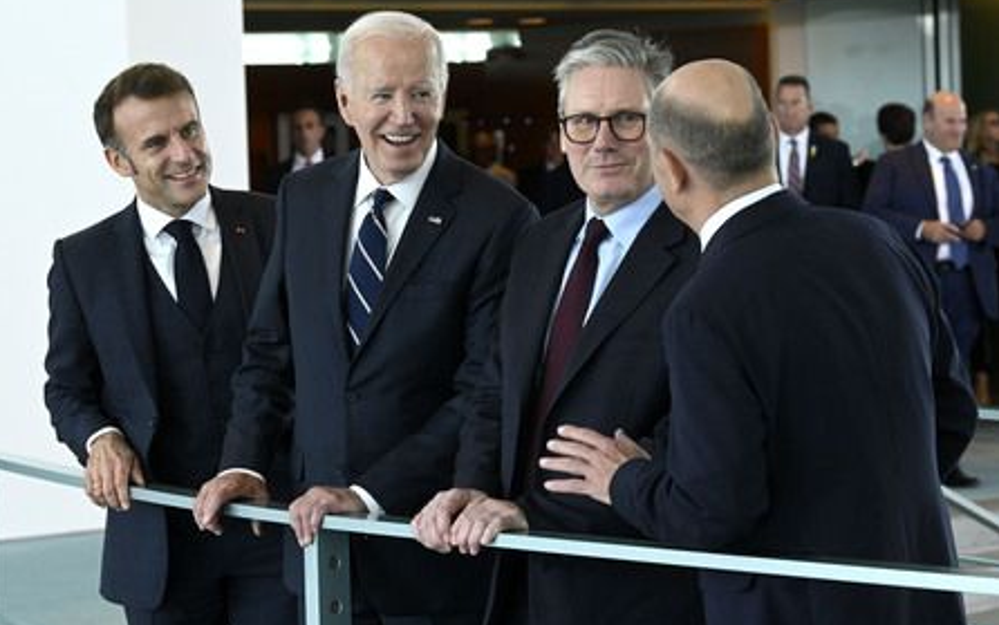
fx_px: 2751
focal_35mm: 101
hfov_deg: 20.6
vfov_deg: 13.0
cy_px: 305
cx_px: 496
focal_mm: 98
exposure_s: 1/640
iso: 4000
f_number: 7.1
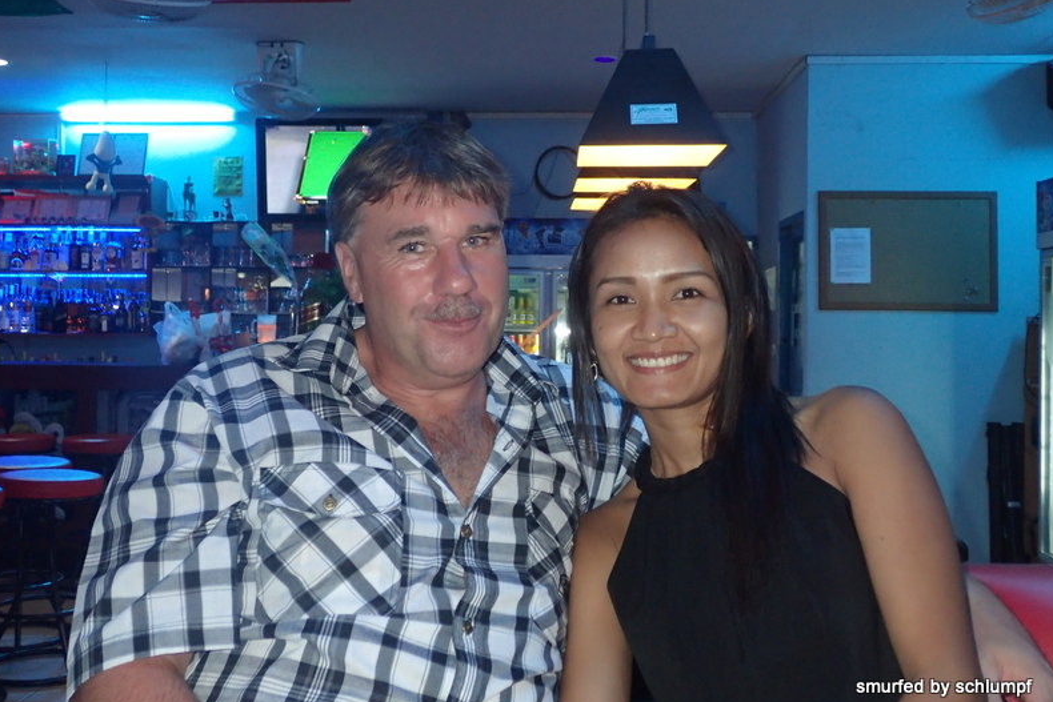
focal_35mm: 40
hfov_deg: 48.5
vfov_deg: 33.4
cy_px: 320
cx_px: 525
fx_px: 1170
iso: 500
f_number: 2.7
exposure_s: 1/40
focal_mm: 6.86
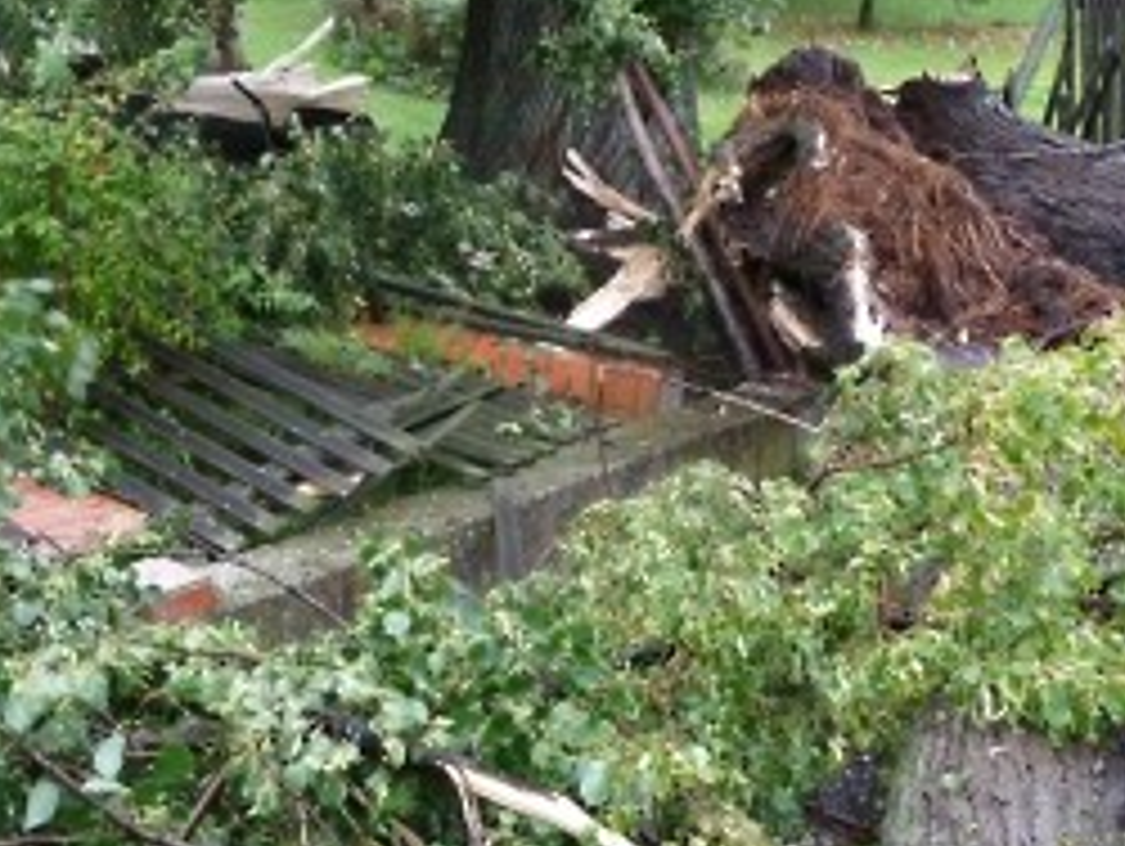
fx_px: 1561
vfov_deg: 30.3
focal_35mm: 48
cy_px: 490
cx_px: 230
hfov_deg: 38.2
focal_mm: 5
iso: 400
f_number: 3.4
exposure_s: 1/30
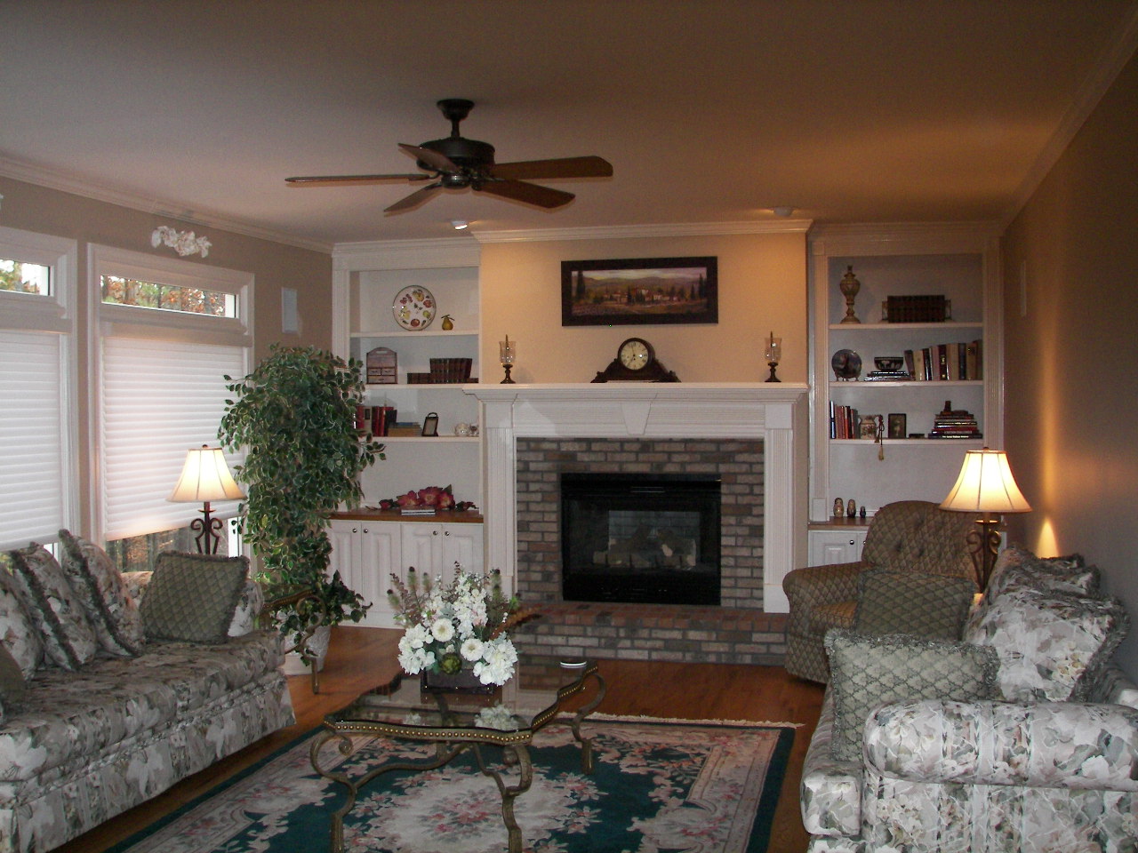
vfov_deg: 39.7
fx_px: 1183
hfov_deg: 51.4
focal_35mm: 36
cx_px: 569
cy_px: 426
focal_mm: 6
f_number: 2.8
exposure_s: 1/30
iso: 160
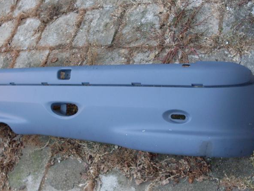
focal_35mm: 46
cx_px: 123
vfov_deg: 31.5
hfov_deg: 41.2
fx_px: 338
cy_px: 93
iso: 80
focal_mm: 6.3
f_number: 2.8
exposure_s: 1/30
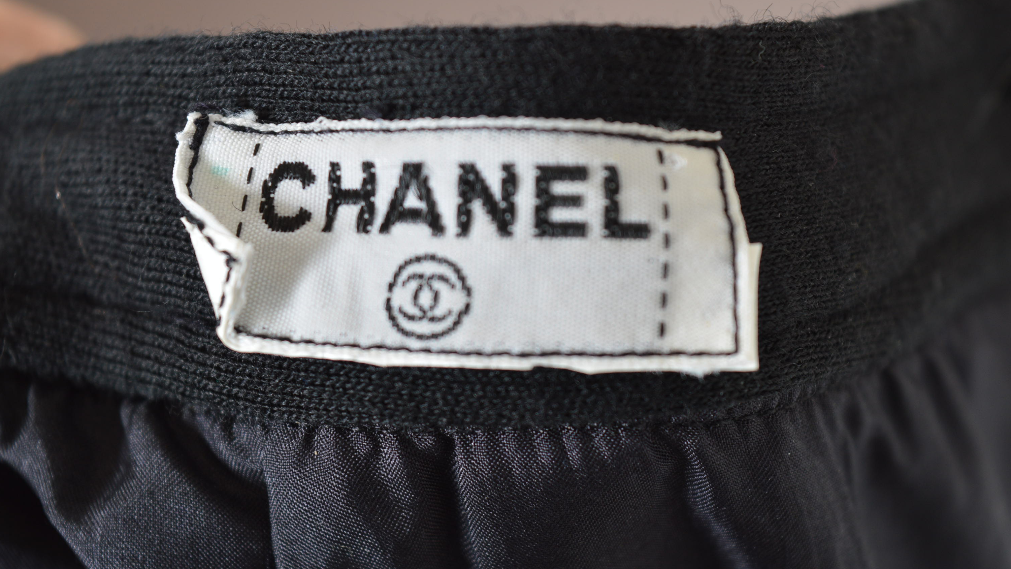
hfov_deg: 24.6
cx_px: 505
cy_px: 273
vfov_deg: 14.0
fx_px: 2320
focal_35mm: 87
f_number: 6.3
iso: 200
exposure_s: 1/80
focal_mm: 55
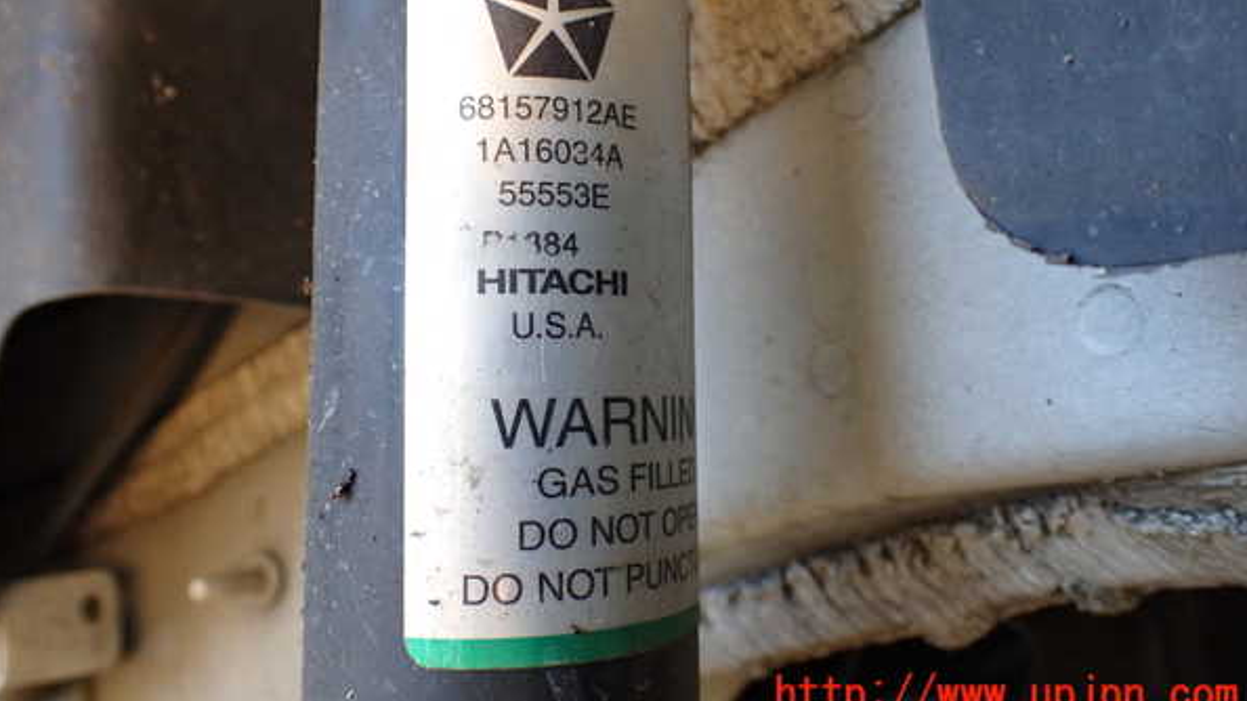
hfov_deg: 59.5
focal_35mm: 33
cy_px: 250
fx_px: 1091
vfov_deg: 35.4
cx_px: 619
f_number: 2.3
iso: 250
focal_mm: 5.4
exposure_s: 1/125
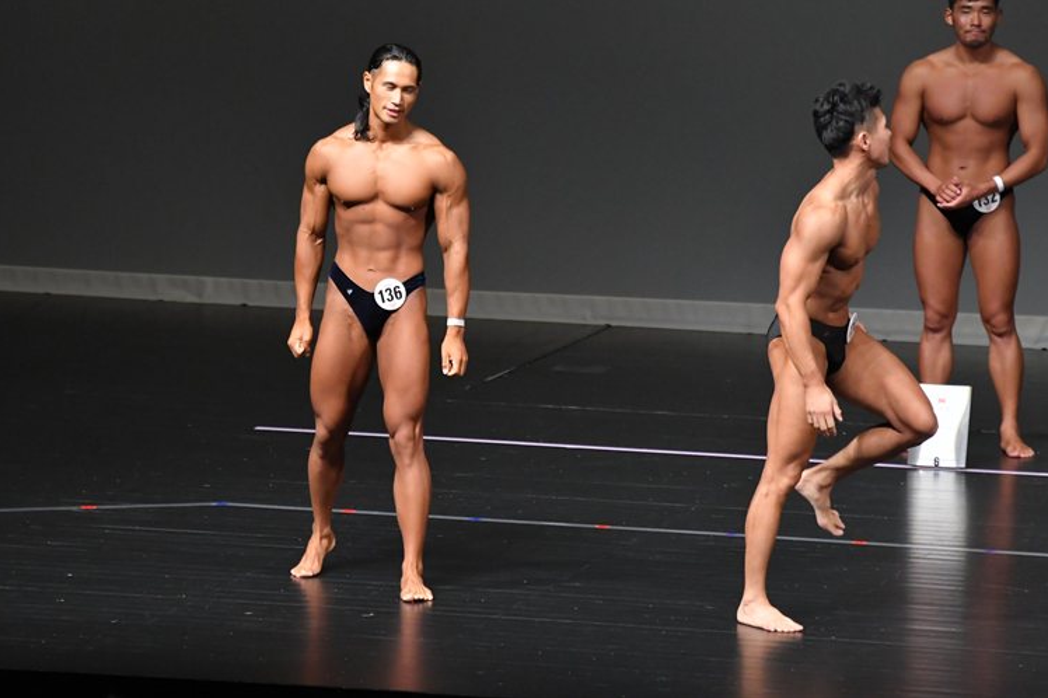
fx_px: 9049
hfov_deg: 6.6
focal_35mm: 311
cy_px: 338
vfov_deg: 4.4
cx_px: 529
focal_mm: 200
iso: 5000
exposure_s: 1/400
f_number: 5.6
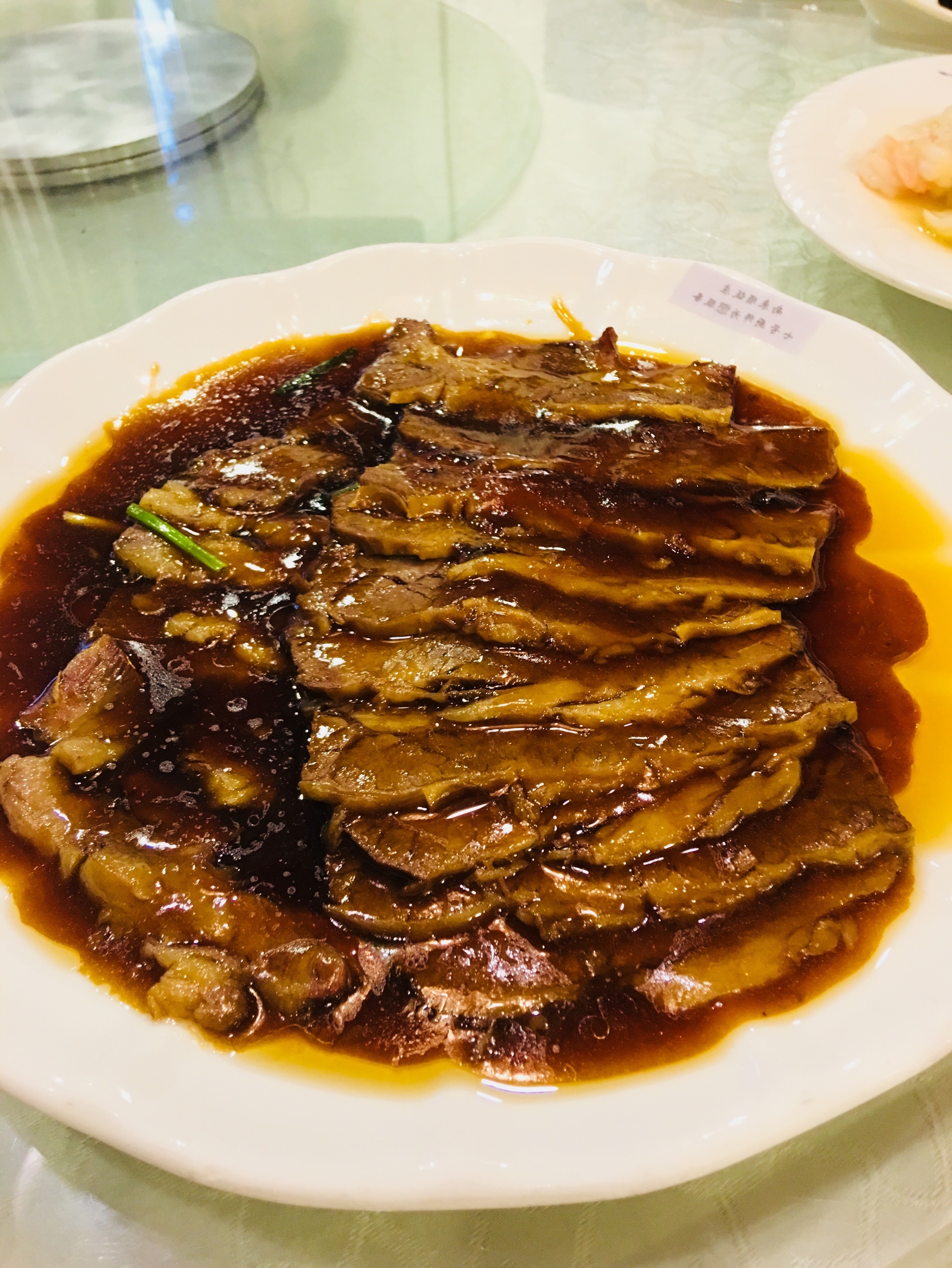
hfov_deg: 48.2
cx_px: 476
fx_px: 1063
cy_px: 634
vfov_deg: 61.7
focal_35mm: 29
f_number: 2.2
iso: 125
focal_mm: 4.15
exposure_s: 1/17
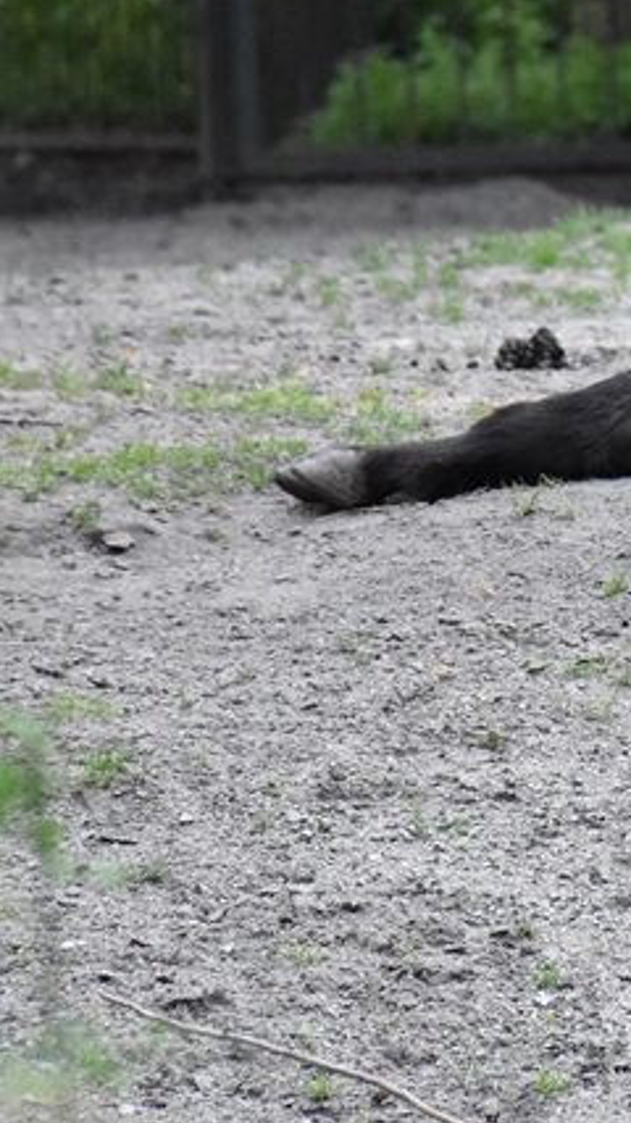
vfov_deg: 4.1
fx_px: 15715
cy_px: 404
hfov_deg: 2.3
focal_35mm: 528
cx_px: 1010
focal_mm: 140
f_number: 5.6
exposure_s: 1/500
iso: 4500
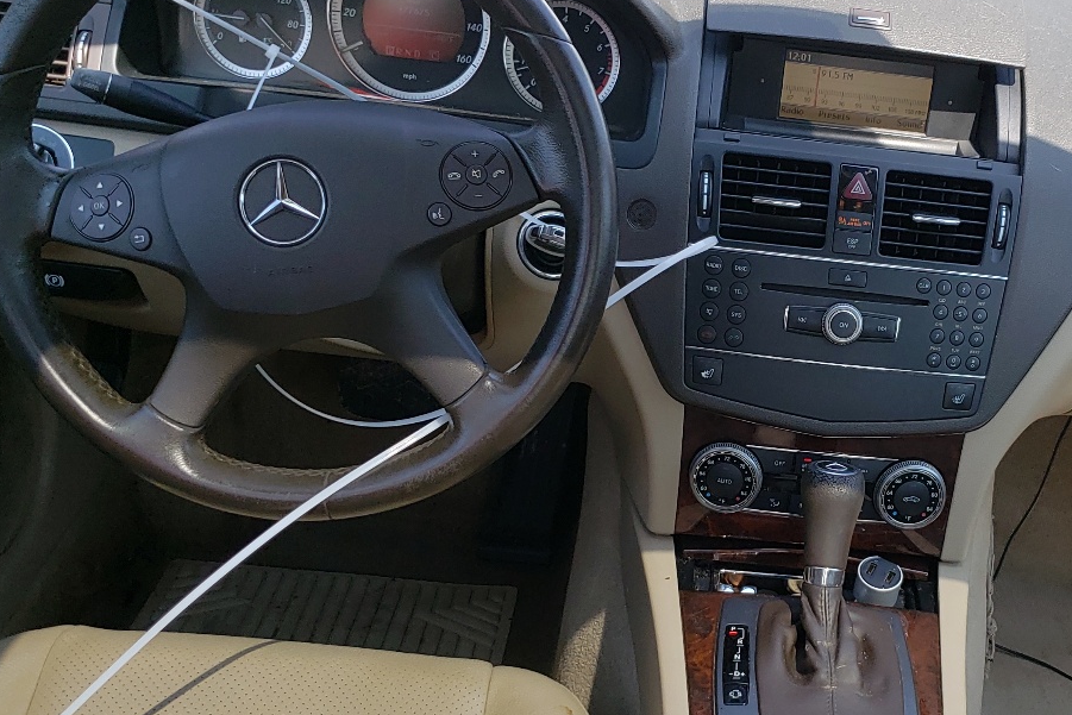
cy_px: 468
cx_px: 796
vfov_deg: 27.9
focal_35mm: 48
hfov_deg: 40.0
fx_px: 1429
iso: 50
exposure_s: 1/588
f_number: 1.5
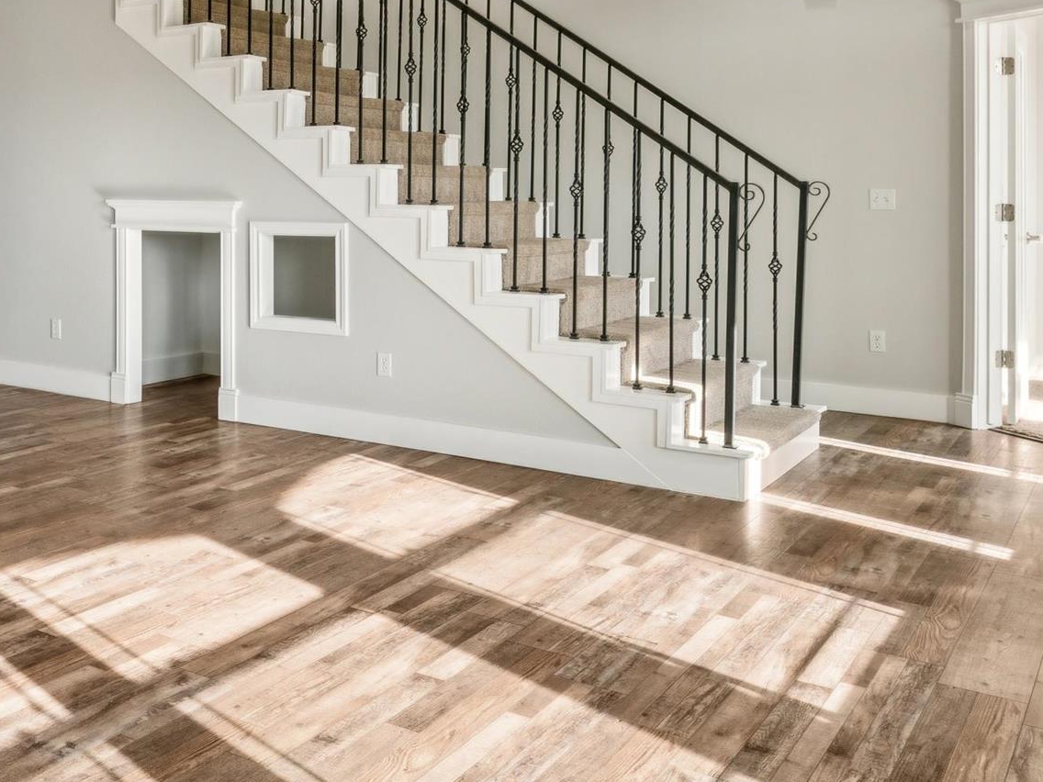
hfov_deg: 40.3
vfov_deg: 34.2
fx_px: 1246
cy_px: 196
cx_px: 20
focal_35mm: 41
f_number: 13
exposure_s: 1/25
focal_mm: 15.9
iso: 400
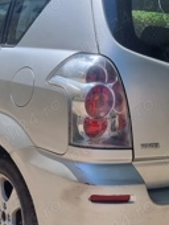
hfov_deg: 24.0
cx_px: 65
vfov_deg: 31.4
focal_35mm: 61
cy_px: 152
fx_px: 396
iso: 50
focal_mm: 5.4
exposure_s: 1/2000
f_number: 1.8
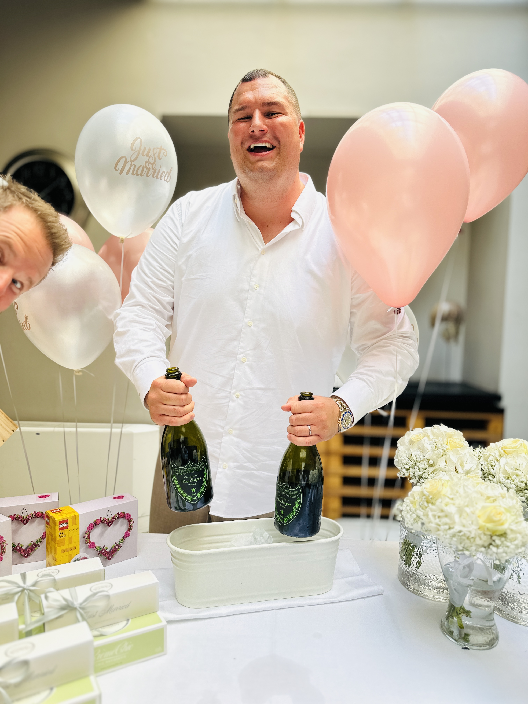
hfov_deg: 56.8
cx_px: 264
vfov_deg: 71.6
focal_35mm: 24
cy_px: 352
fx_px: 488
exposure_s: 1/121
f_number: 1.78
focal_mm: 6.86
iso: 80
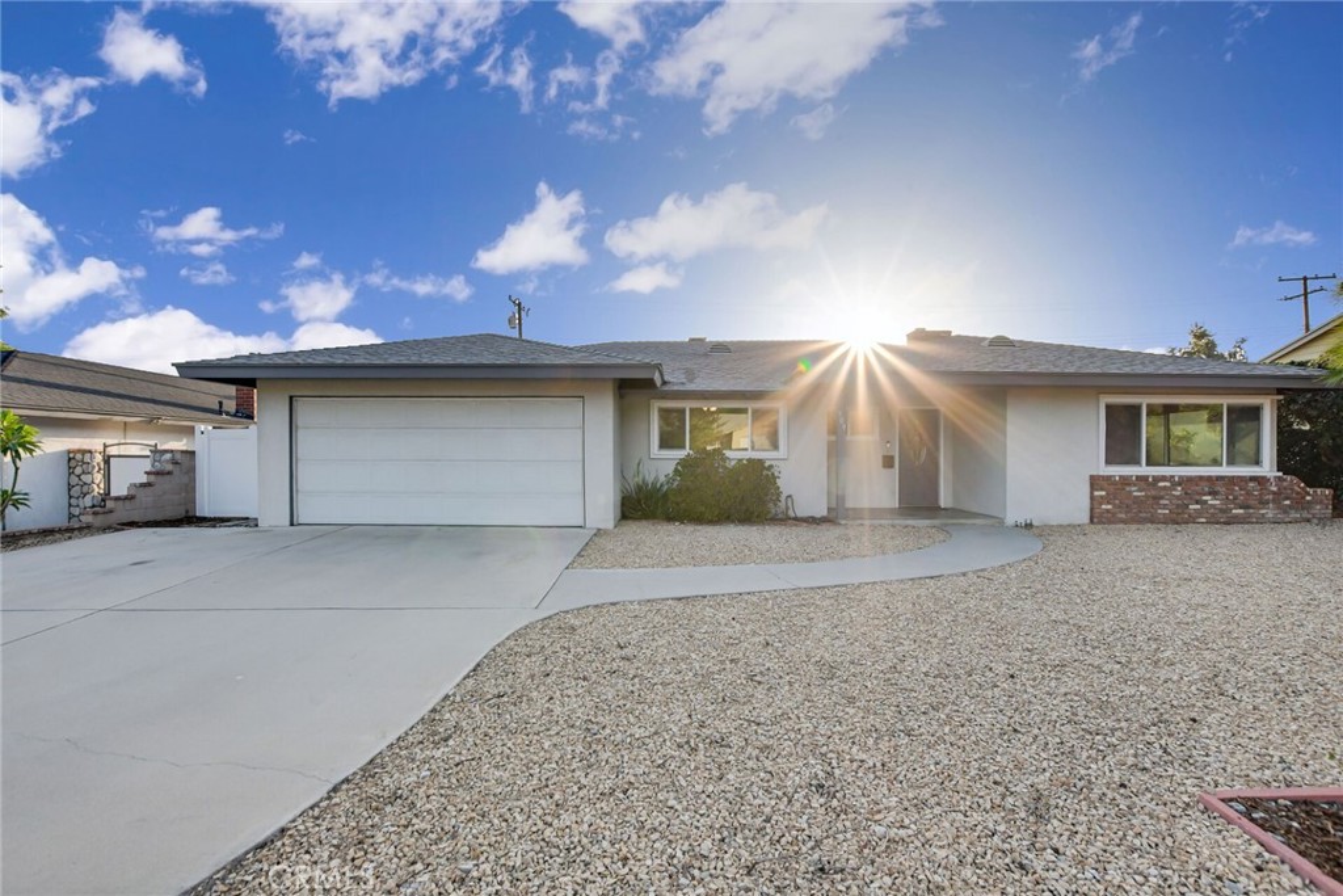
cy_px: 448
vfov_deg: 77.3
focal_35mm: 15
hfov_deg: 100.4
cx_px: 672
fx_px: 560
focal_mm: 10
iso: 800
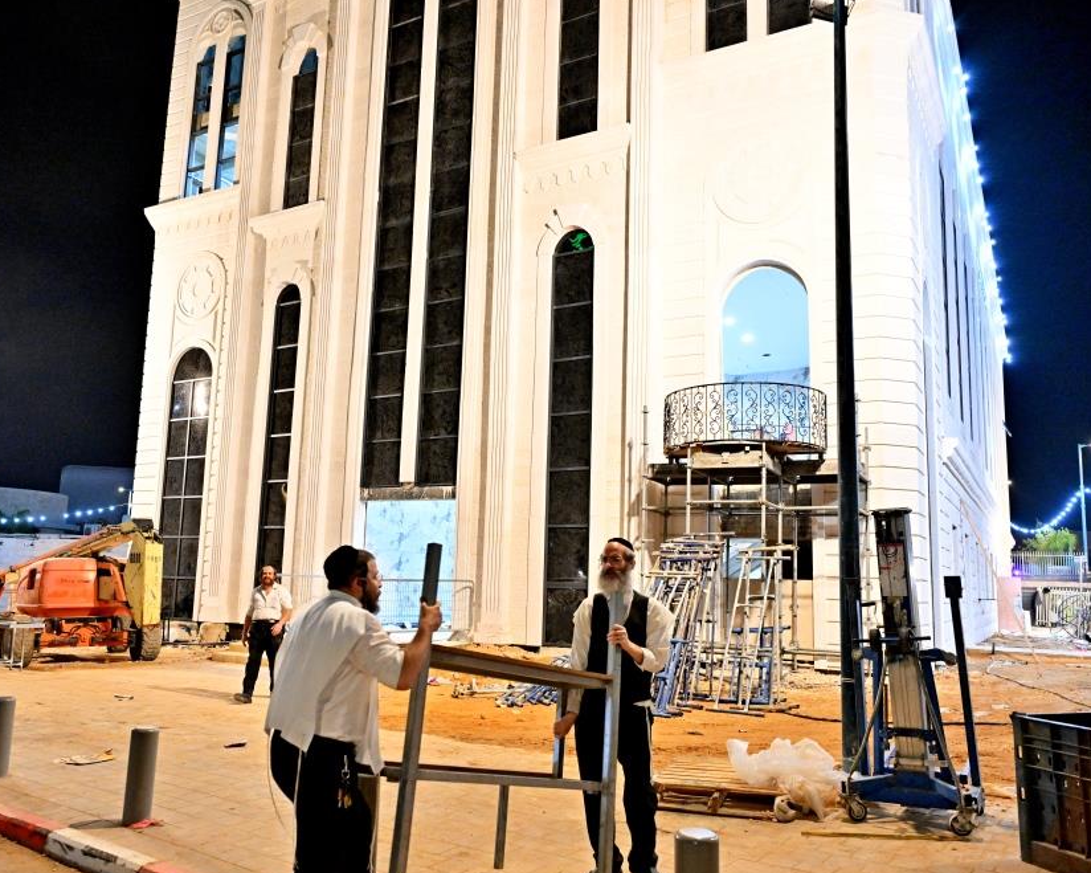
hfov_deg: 62.2
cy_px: 444
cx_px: 515
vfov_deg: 51.5
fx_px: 904
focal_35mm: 28
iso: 3200
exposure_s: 1/80
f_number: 4
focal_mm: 24
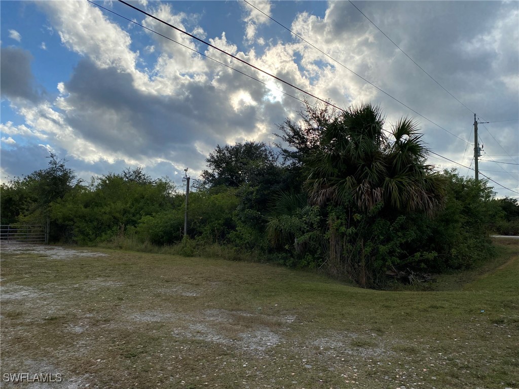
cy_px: 194
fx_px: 390
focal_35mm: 26
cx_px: 260
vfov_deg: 53.1
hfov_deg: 67.3
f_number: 1.8
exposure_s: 1/4808
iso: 32
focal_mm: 4.25
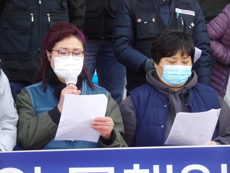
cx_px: 115
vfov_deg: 7.4
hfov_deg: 9.9
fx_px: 1329
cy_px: 86
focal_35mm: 200
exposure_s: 1/200
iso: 500
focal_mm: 31.23
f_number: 6.3
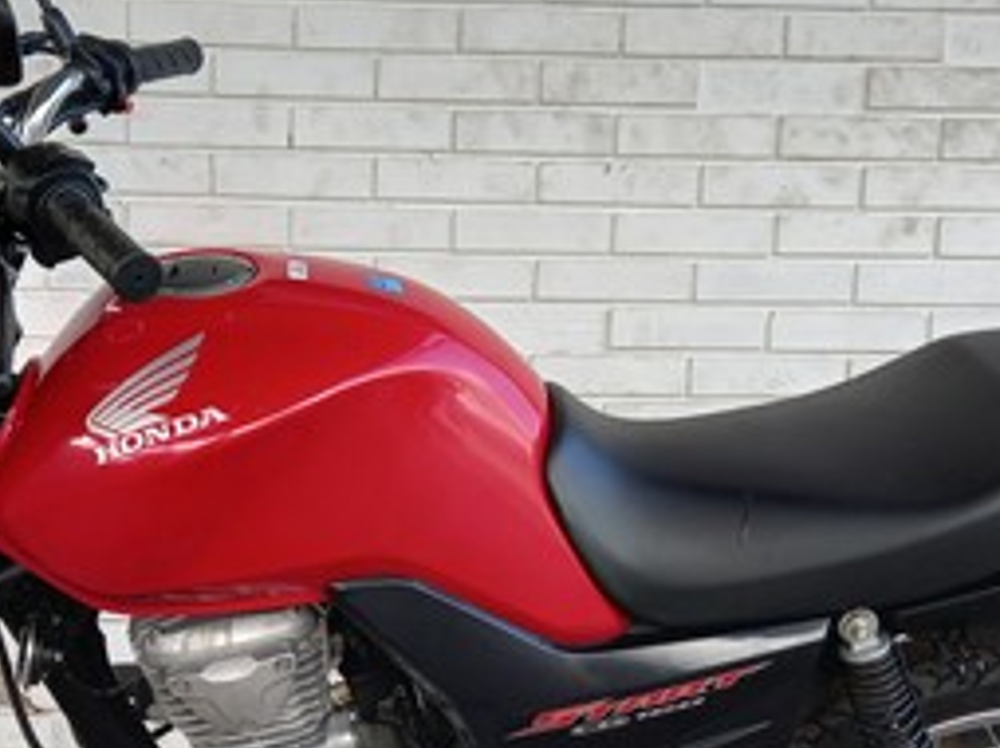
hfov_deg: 30.6
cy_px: 594
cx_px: 382
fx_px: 1818
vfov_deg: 22.9
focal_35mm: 63
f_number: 2
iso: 50
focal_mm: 4.6
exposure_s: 1/60
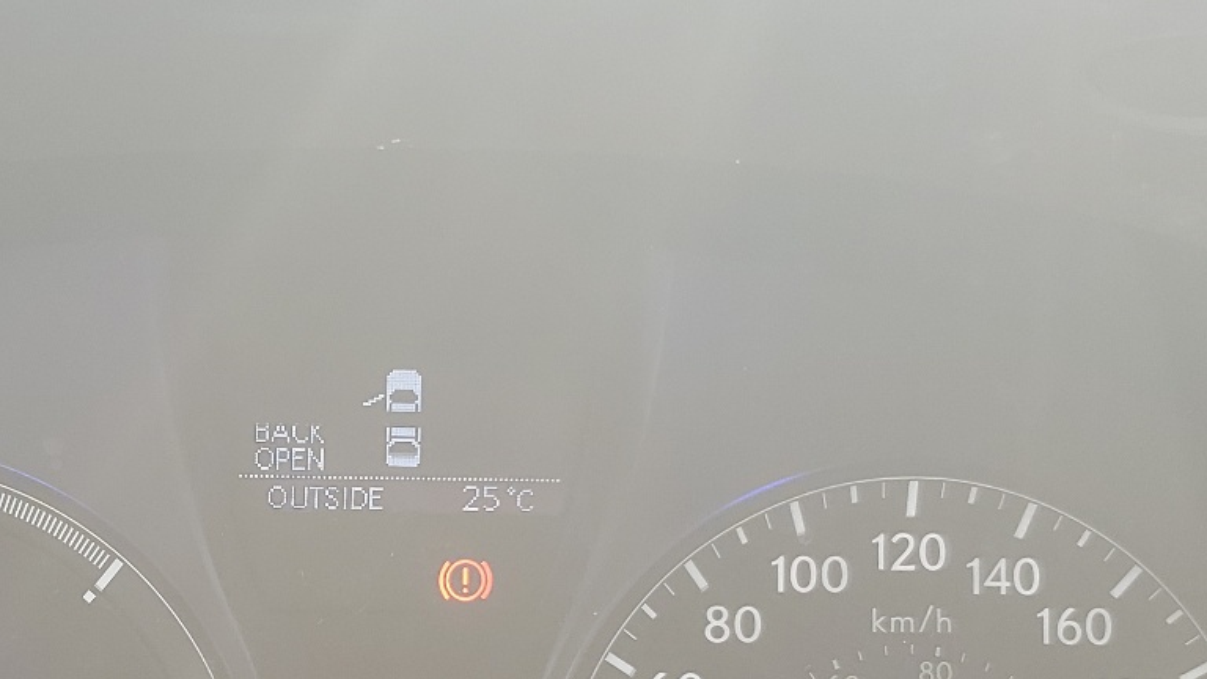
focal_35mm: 59
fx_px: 1888
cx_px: 390
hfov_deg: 35.1
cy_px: 679
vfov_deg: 19.8
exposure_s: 1/100
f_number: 1.5
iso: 51
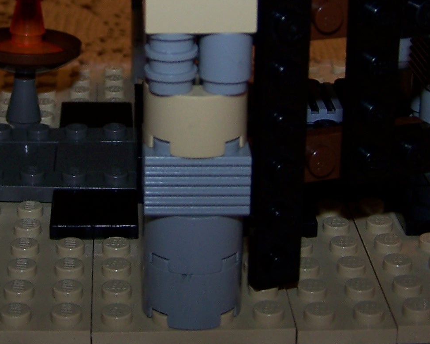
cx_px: 149
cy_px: 56
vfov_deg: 15.6
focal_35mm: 98
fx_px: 1247
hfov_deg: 19.5
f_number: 2.8
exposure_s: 1/60
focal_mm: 6.3
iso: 80
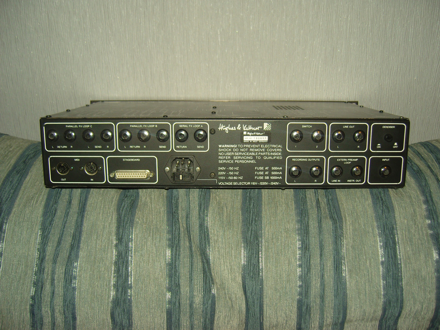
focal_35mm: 34
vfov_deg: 41.8
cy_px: 165
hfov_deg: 54.0
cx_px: 220
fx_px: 432
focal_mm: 7.3
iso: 100
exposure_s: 1/40
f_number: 2.8
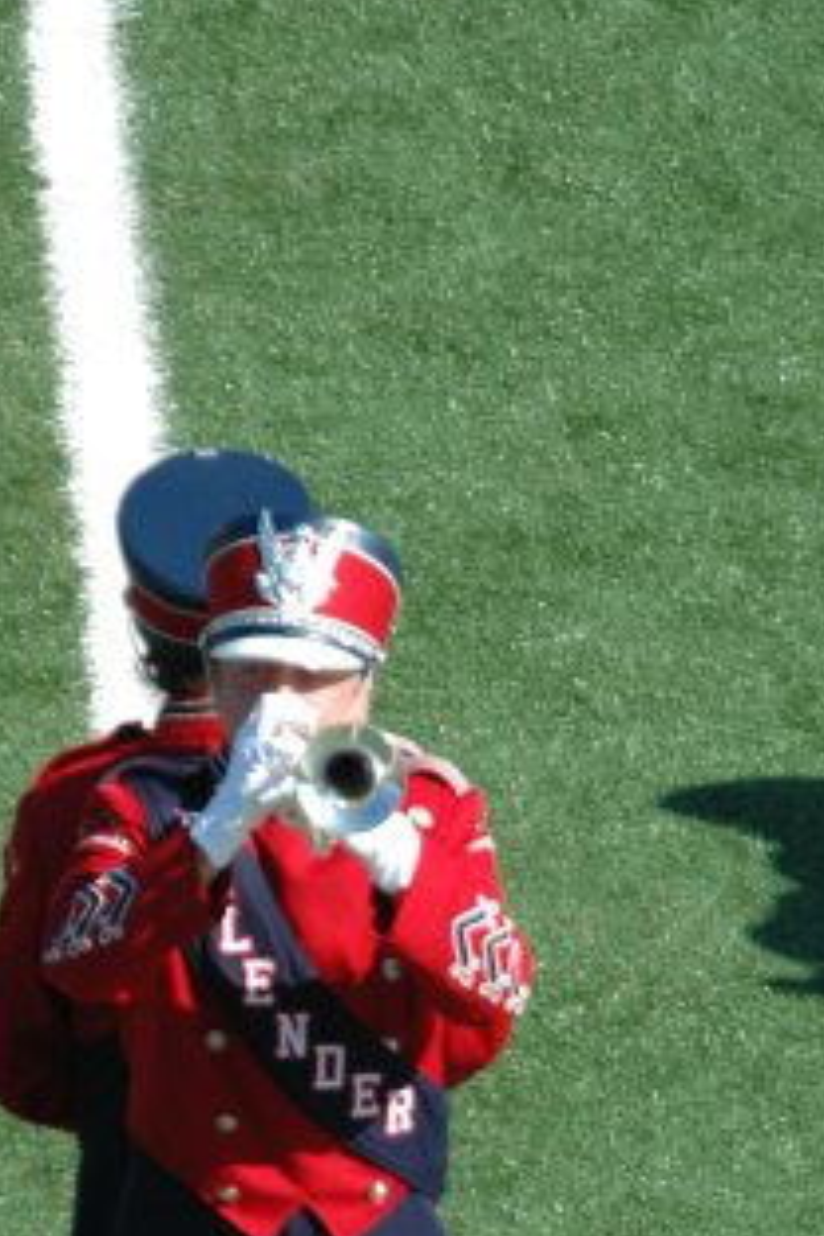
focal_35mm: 1153
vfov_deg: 1.8
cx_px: 176
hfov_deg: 1.2
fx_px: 39583
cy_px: 951
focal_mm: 400
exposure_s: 1/500
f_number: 5.6
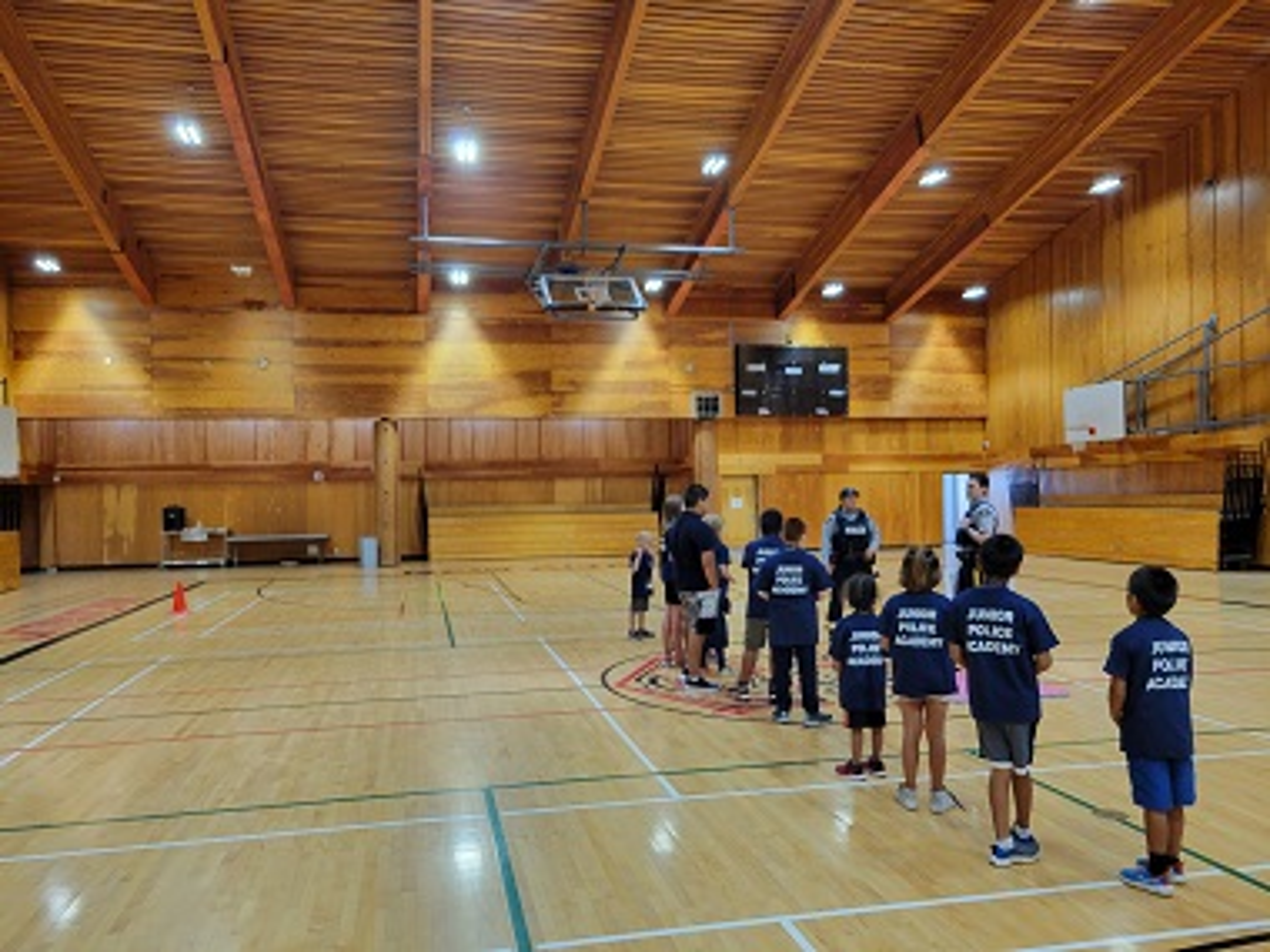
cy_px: 476
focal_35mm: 26
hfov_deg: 67.3
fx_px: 954
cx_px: 635
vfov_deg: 53.1
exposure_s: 1/60
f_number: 1.8
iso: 250
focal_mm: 5.4
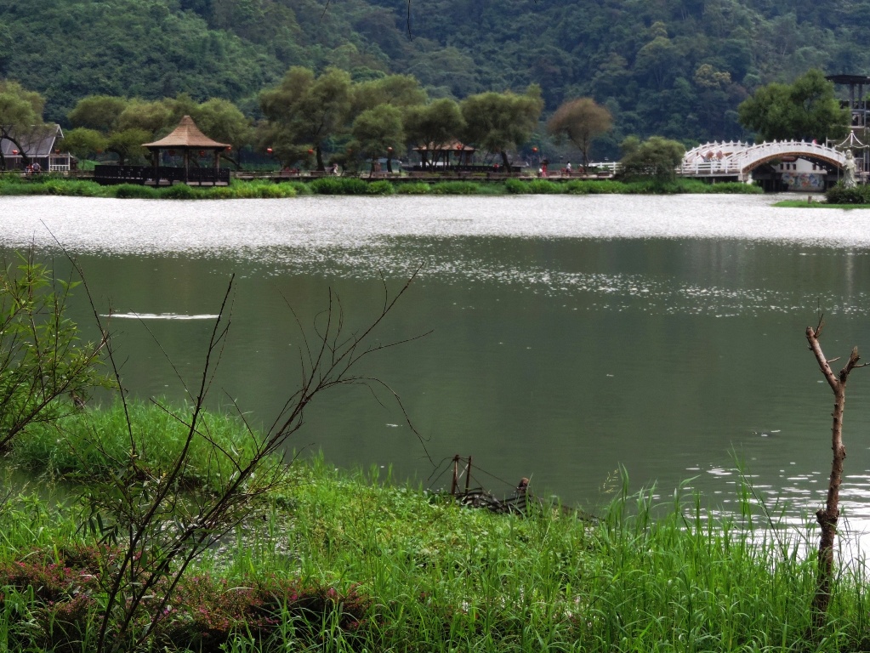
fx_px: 1760
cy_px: 326
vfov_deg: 21.0
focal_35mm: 70
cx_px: 435
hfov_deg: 27.8
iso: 80
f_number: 3.9
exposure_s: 1/200
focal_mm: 12.4
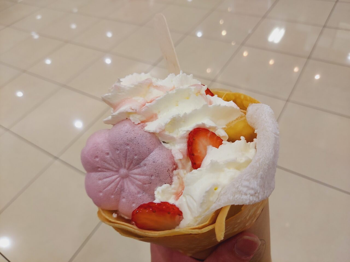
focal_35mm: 25
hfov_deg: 69.4
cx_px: 175
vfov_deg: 54.9
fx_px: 253
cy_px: 131
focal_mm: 4.6
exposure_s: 1/50
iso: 64
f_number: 2
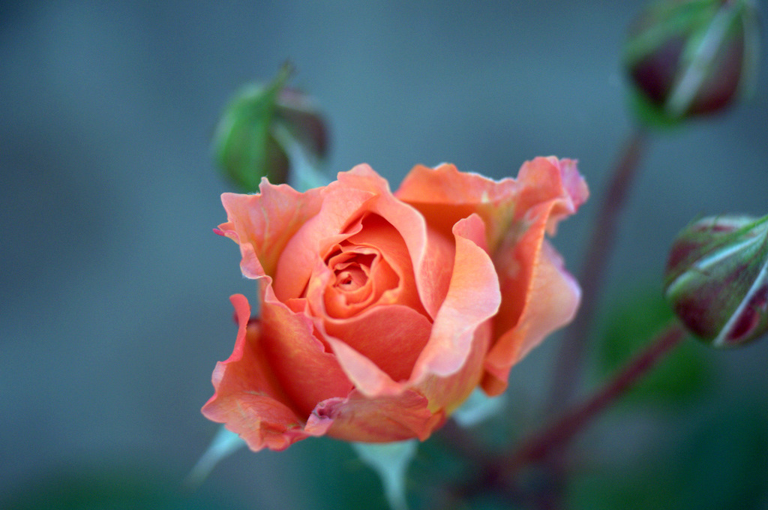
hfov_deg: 24.6
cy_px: 255
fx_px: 1758
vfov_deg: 16.5
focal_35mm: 82
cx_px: 384
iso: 400
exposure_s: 1/125
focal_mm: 55
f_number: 2.8
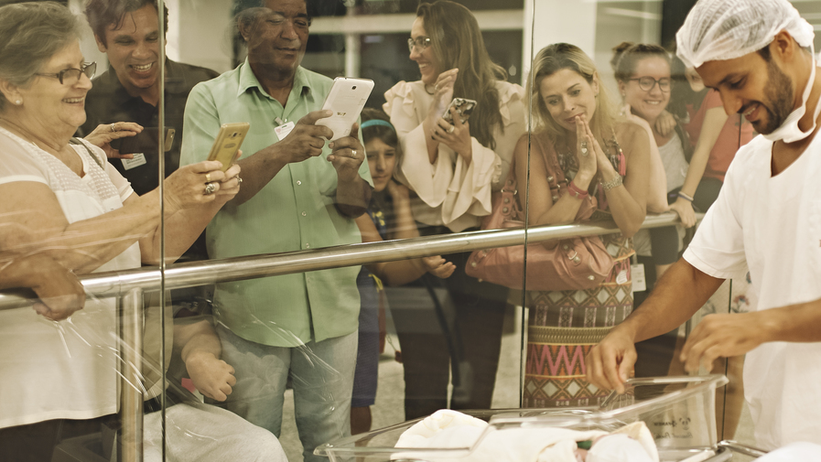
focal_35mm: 49
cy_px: 224
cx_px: 505
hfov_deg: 41.8
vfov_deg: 24.4
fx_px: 1067
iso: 800
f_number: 1.4
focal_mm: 35
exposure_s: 1/100
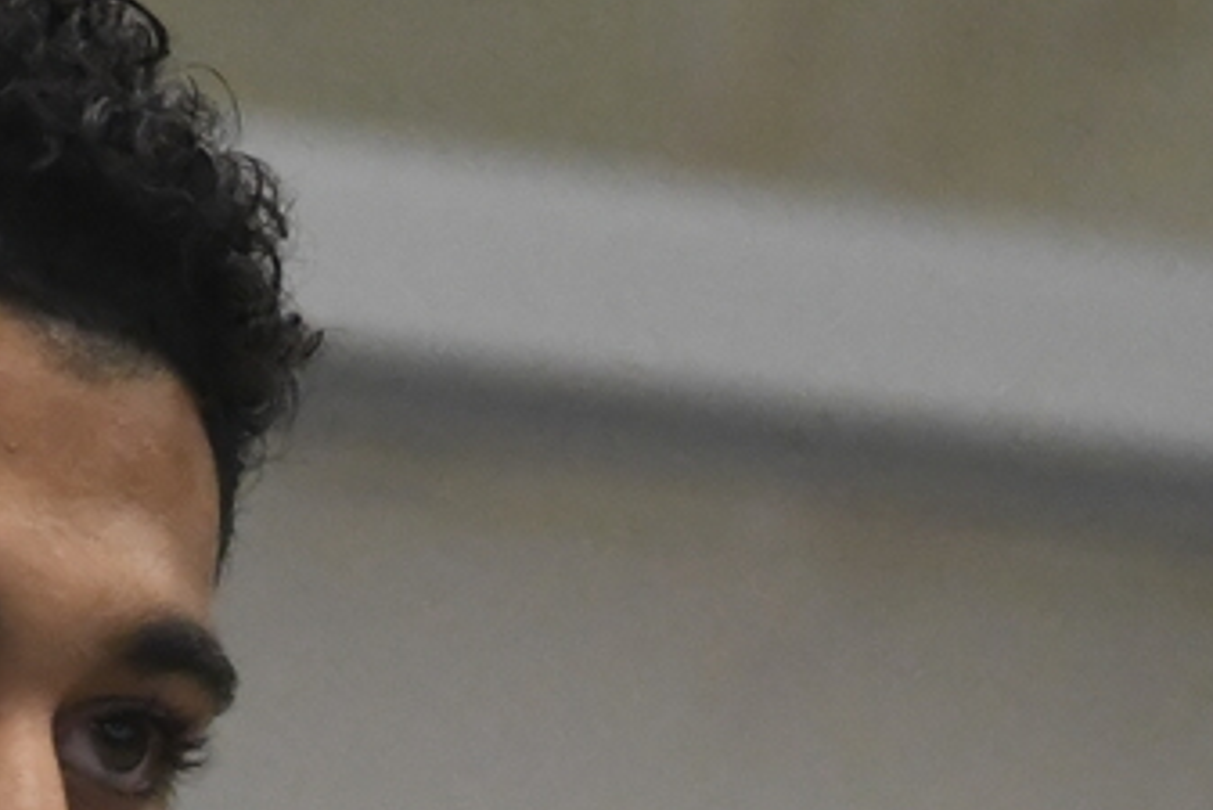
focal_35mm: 898
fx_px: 30269
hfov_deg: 2.3
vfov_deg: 1.5
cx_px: 1166
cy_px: 1771
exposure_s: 1/500
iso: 8000
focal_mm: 135
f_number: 4.8
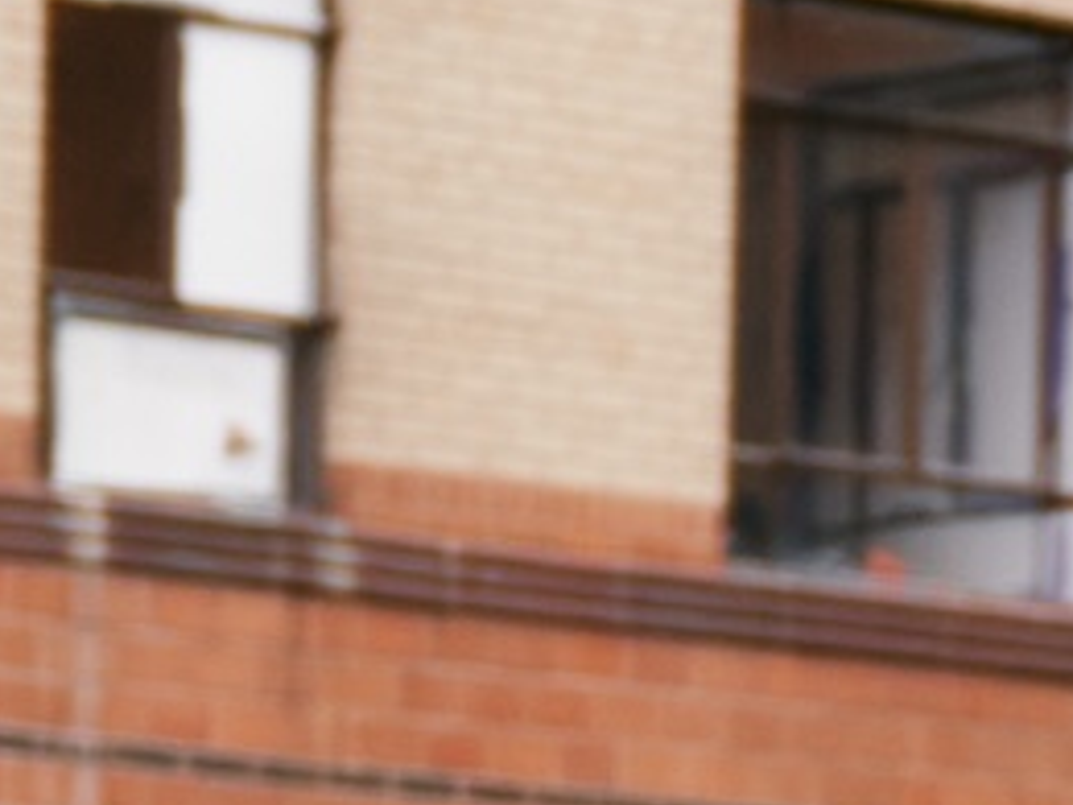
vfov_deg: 4.3
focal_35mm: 333
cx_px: 2654
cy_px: 2696
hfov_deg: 5.7
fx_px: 10322
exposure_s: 1/500
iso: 800
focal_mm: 30
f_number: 2.8
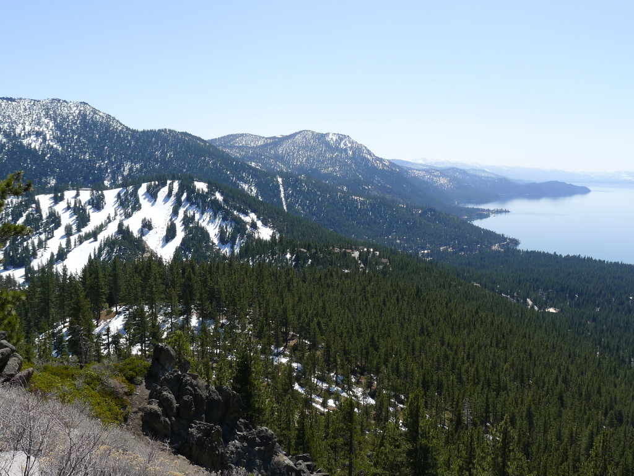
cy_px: 238
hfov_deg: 50.1
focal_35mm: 37
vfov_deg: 38.7
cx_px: 317
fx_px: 678
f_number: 4
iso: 80
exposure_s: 1/640
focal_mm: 7.9
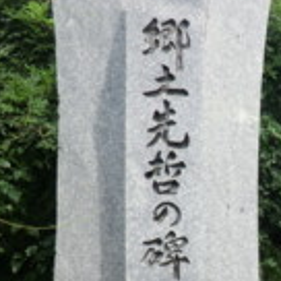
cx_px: 357
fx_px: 643
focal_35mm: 70
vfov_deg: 24.0
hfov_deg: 22.3
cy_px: 250
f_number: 3.2
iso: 80
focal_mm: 4.3
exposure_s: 1/500
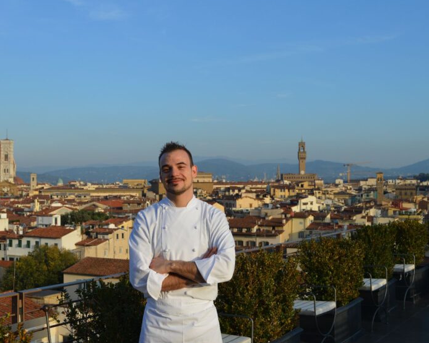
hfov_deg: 39.8
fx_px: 591
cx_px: 183
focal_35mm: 47
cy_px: 170
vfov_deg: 32.3
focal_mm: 27
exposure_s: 1/250
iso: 100
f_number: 8
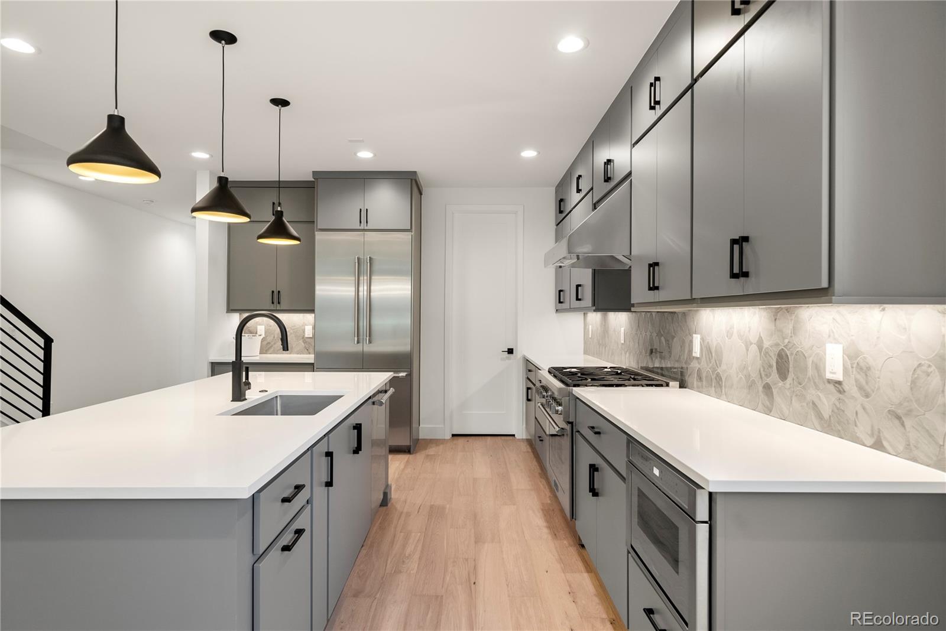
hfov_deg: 86.9
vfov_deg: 64.6
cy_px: 316
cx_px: 473
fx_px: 499
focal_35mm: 19
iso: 320
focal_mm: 19
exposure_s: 1/8
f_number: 8
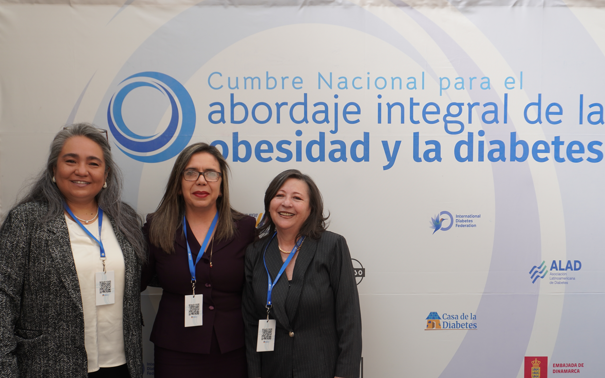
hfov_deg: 53.9
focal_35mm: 36
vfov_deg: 35.1
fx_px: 594
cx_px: 340
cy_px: 237
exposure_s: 1/250
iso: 100
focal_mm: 20
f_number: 4
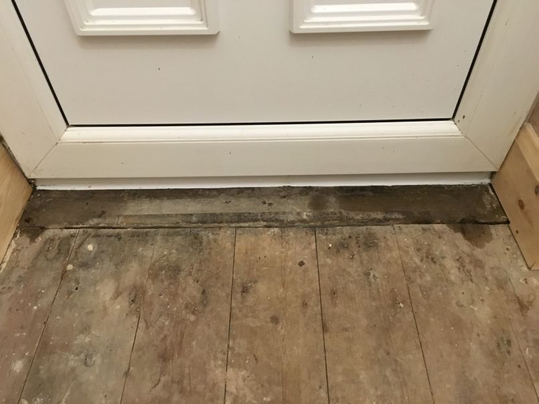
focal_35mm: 29
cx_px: 270
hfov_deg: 61.6
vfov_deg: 48.3
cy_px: 202
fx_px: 452
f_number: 2.2
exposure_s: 1/17
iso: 320
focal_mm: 4.15
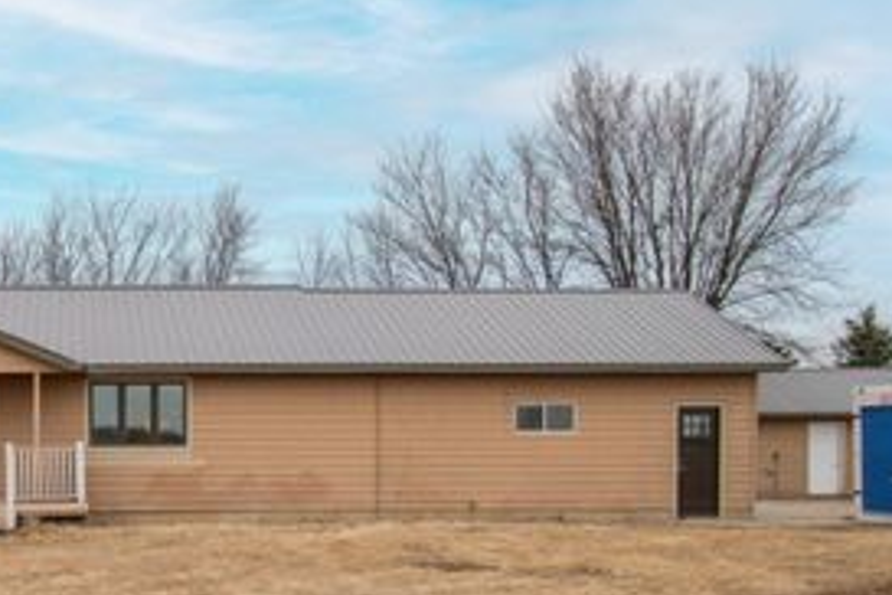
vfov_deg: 24.2
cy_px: 485
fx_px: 1363
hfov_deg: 34.3
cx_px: 95
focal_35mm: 55
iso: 1250
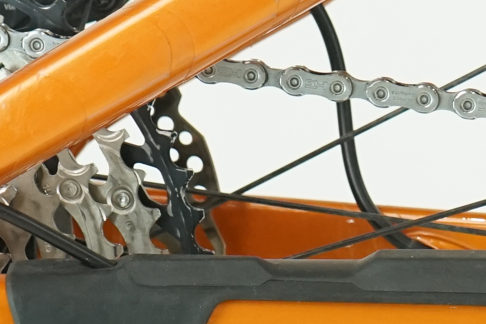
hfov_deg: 7.9
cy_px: 215
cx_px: 800
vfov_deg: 5.4
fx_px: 3415
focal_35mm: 253
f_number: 5.6
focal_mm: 47
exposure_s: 1/200
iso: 1600
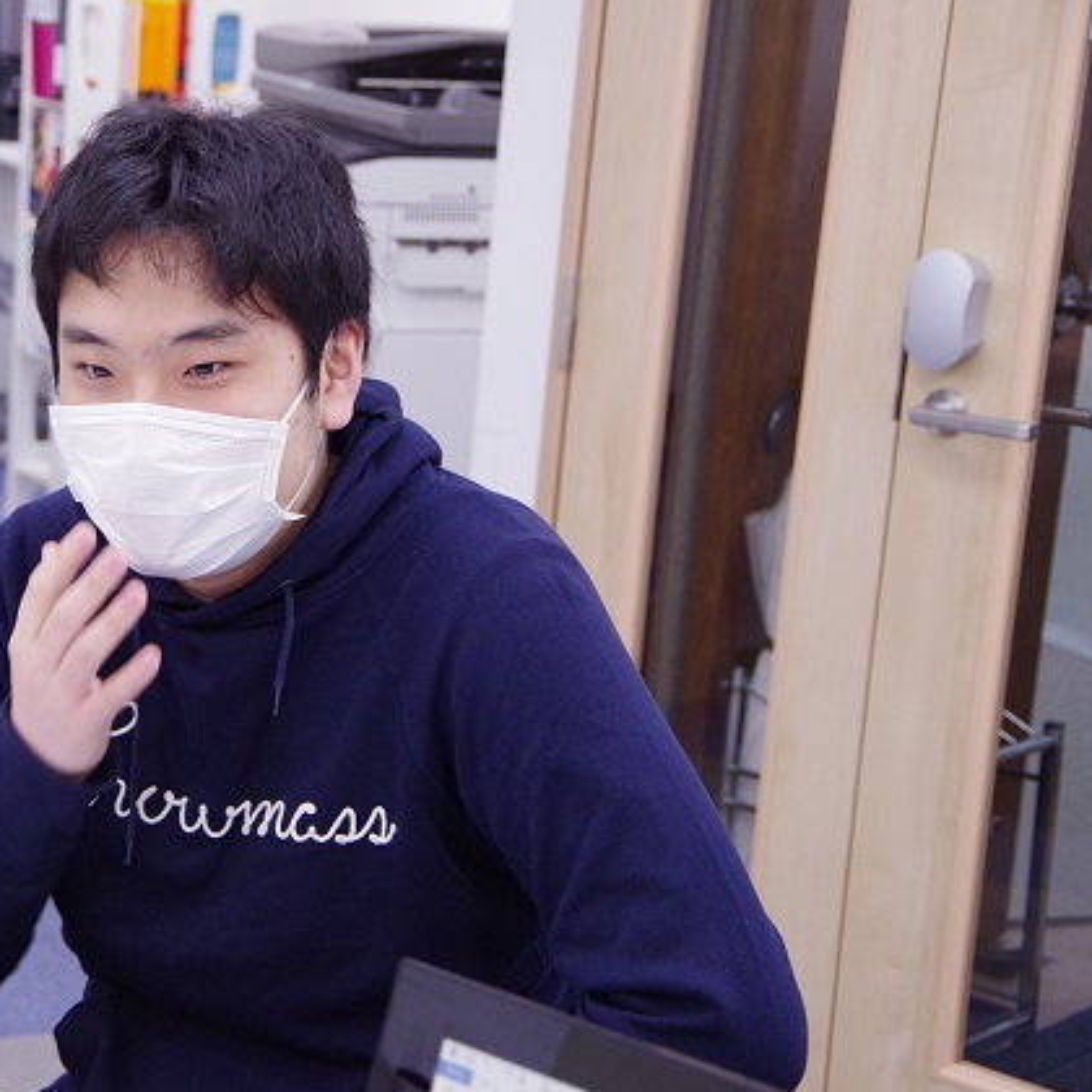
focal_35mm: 93
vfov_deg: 18.7
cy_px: 545
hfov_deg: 18.6
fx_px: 3319
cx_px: 309
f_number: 4.5
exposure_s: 1/100
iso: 1600
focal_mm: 48
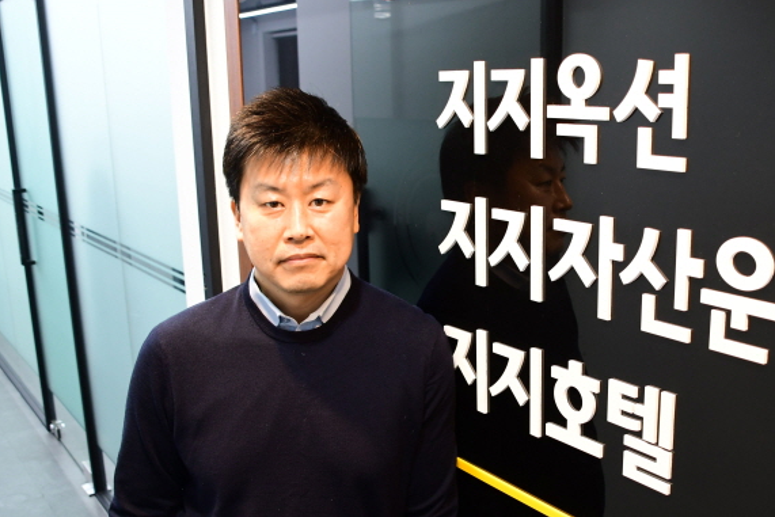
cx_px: 539
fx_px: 904
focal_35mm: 42
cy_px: 325
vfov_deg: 31.8
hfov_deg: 45.4
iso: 1000
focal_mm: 20
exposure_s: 1/60
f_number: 3.5
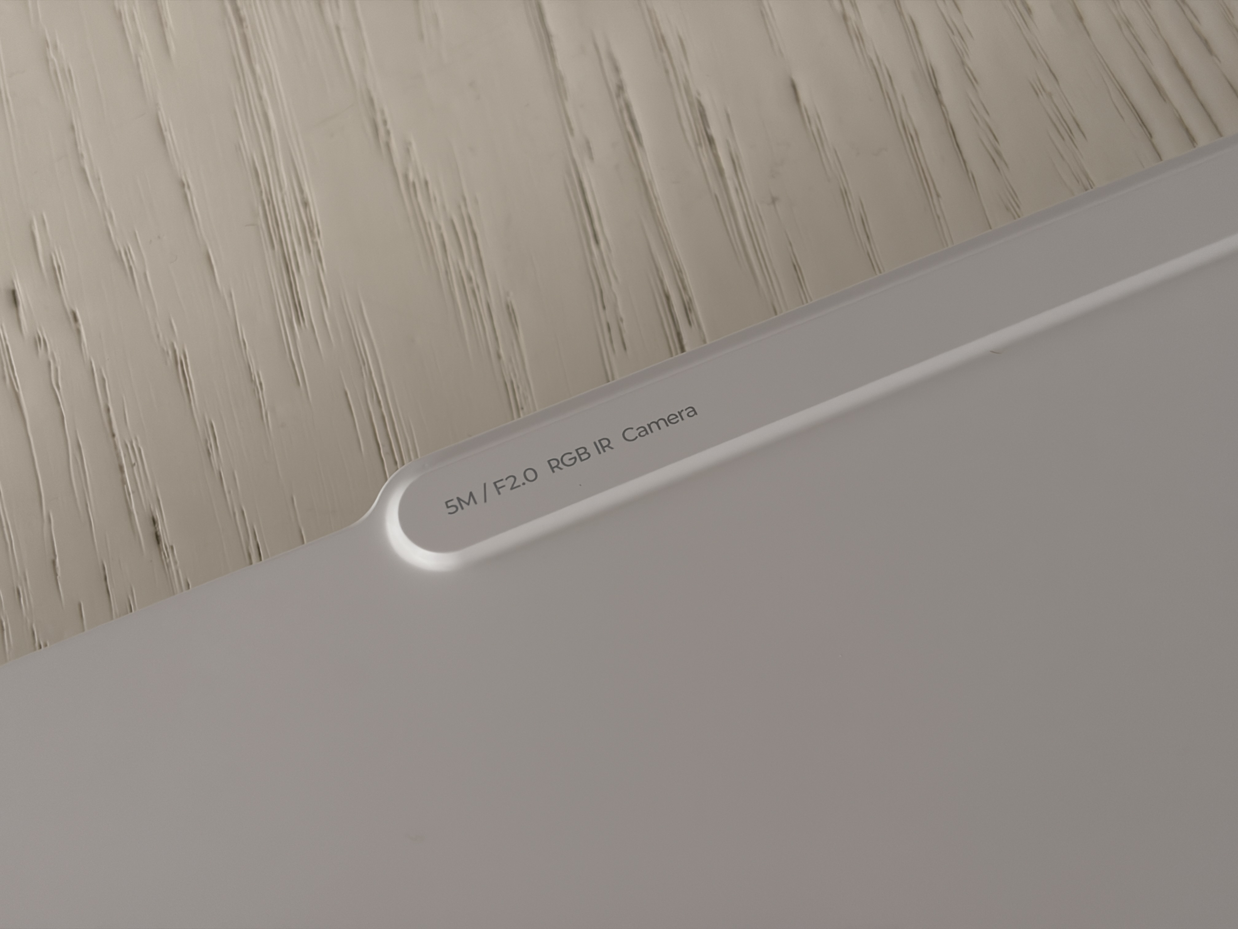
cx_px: 619
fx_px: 1860
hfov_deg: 36.8
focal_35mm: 52
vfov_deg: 28.0
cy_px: 464
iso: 100
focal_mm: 5.96
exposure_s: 1/60
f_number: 1.6
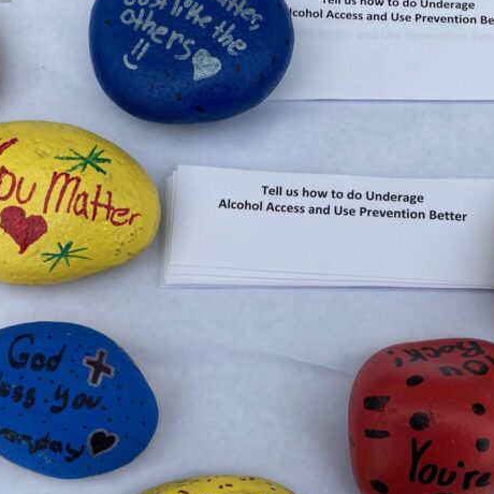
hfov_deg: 35.4
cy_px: 303
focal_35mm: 48
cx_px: 250
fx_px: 775
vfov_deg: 35.2
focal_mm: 4.25
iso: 32
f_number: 1.8
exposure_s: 1/4115
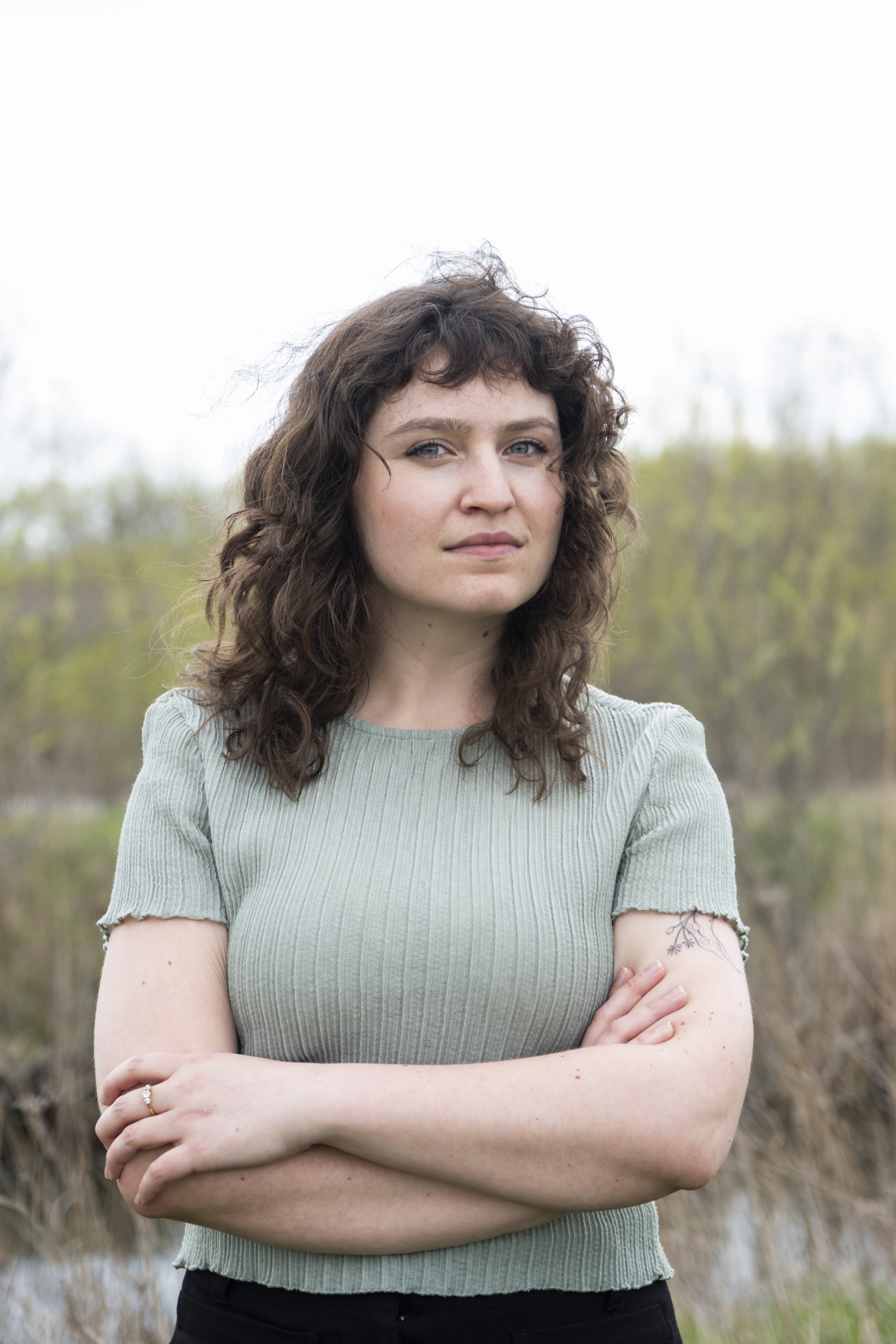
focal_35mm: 91
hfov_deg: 15.0
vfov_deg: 22.4
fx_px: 3397
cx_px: 448
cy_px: 672
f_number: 4
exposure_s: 1/320
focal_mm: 60.8
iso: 200
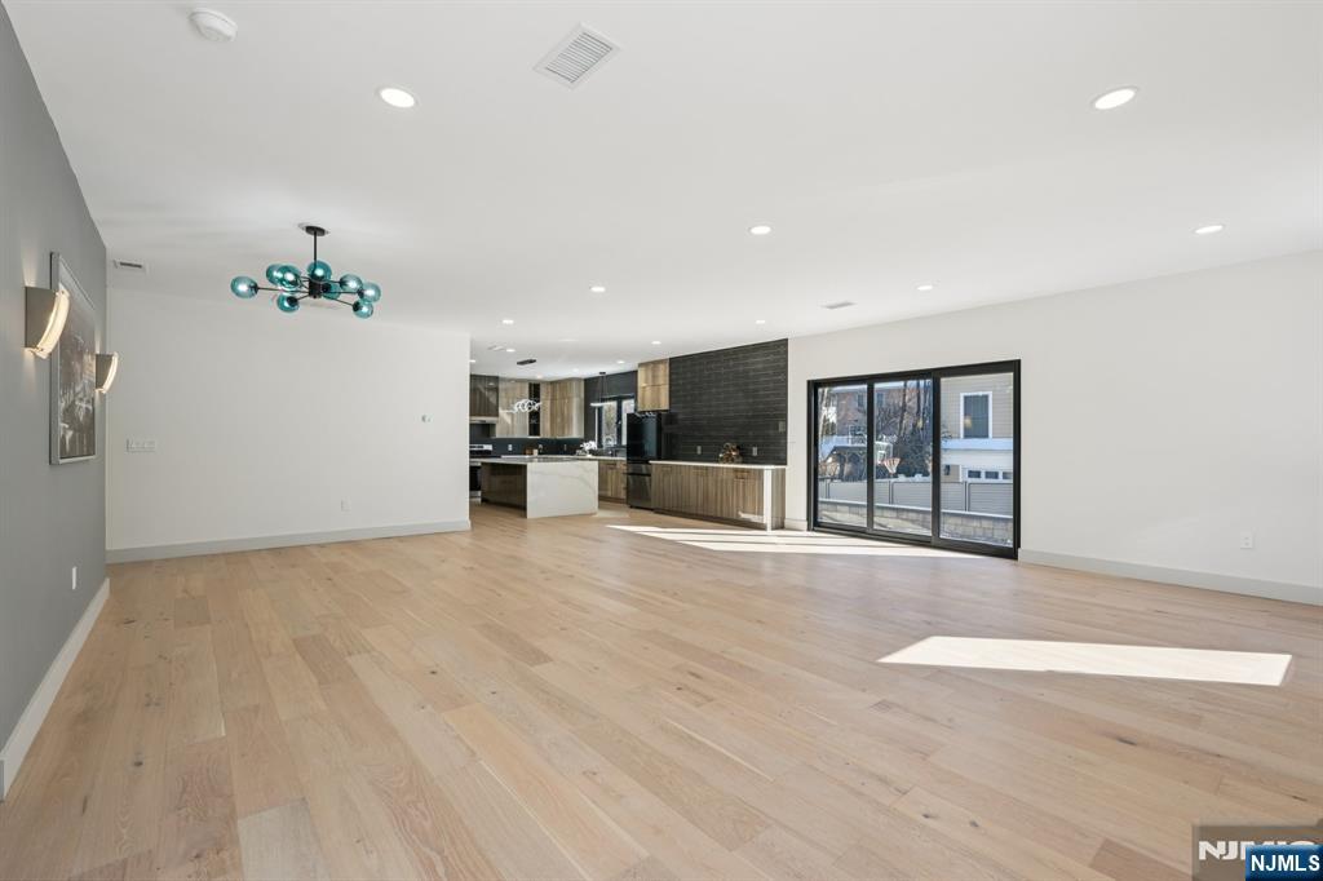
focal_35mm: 16
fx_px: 588
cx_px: 662
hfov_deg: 96.8
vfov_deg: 73.7
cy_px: 440
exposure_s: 1/30
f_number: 9
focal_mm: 16
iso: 125
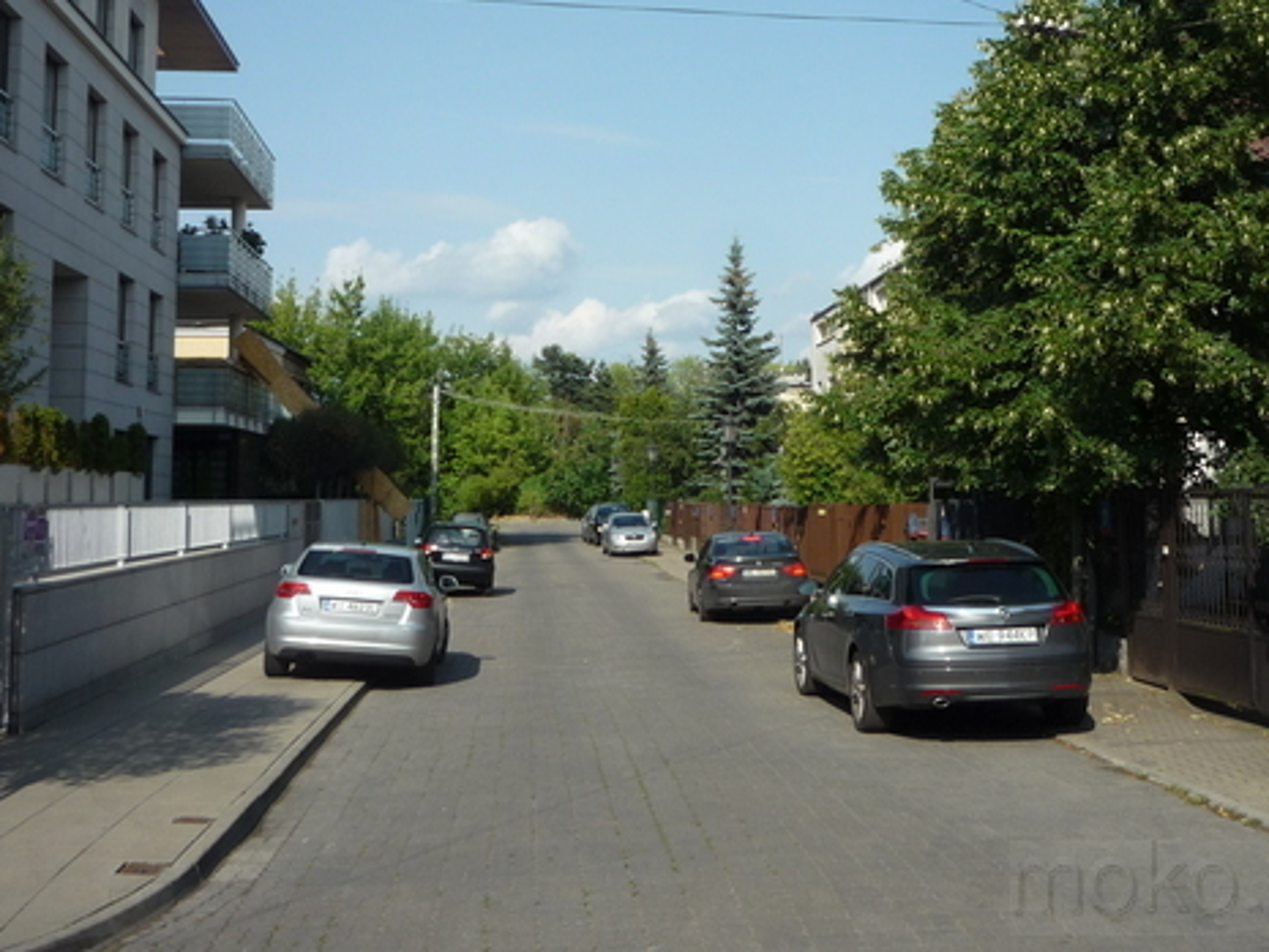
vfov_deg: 32.7
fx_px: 1613
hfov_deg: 42.8
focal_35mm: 44
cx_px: 734
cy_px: 336
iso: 100
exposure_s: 1/400
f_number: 5.6
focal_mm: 5.2
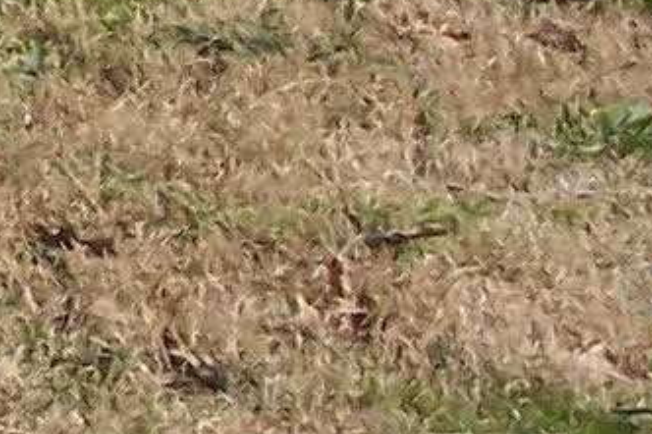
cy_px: -709
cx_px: -1626
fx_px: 5557
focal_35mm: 307
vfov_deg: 4.4
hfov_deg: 6.0
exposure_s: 1/700
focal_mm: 8
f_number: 4.8
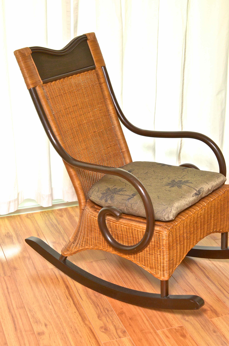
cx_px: 114
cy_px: 173
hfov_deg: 20.1
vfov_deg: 29.9
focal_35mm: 68
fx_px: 647
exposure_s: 1/160
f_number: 5.6
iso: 640
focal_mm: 45
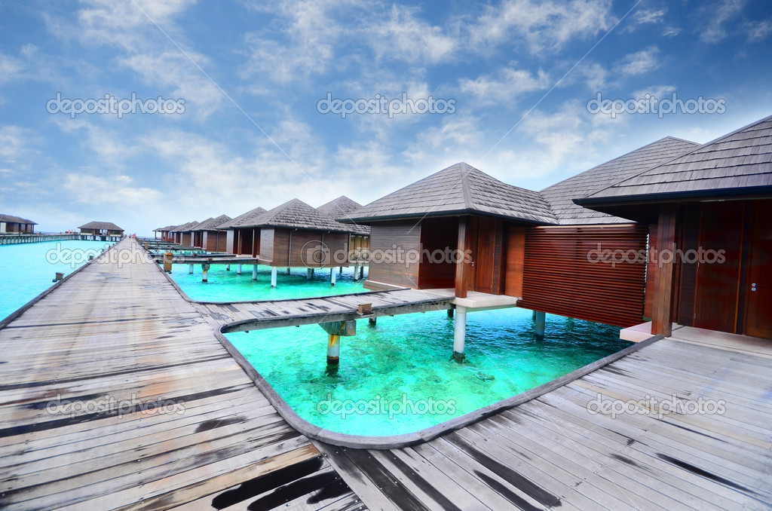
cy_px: 256
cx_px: 386
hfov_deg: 100.5
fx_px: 321
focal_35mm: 15
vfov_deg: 77.1
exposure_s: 1/80
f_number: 7.1
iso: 200
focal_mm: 10
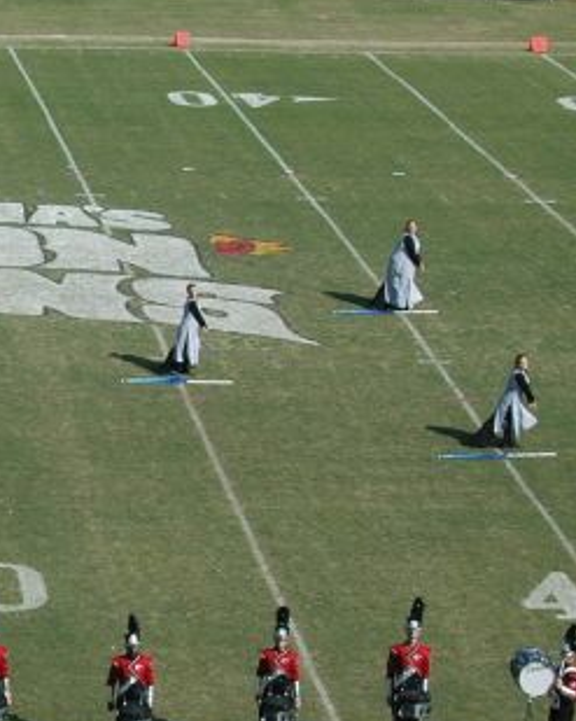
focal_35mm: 149
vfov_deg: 12.9
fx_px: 3177
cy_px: 413
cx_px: -168
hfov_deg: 10.2
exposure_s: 1/320
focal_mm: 32
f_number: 9
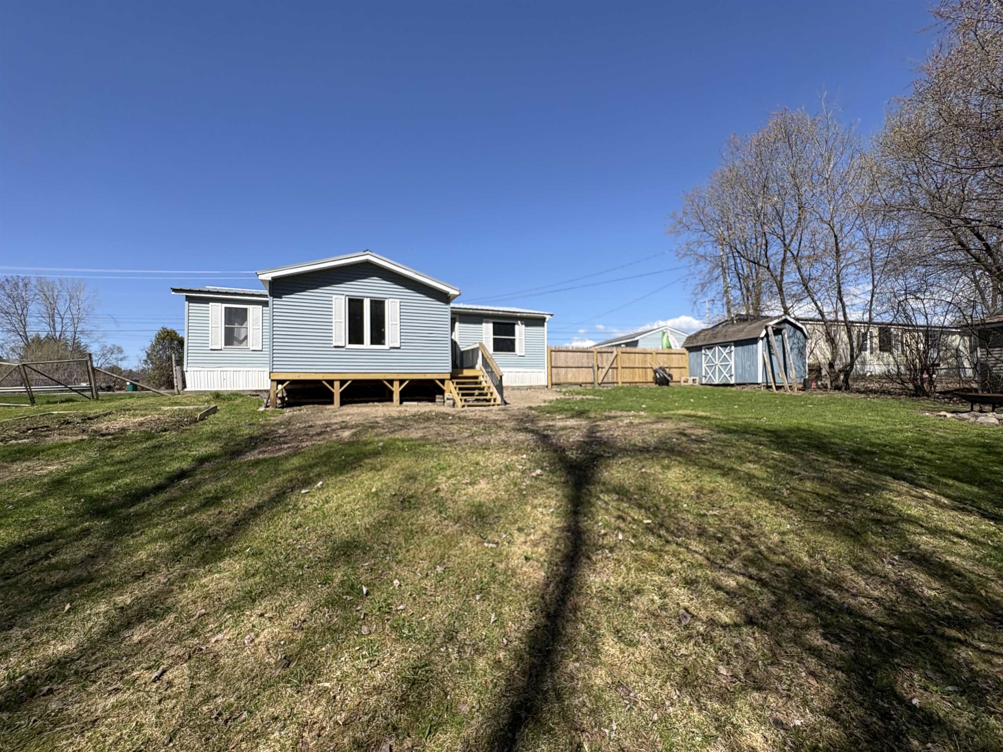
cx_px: 502
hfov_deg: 102.1
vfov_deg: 85.7
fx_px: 406
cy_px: 376
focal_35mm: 14
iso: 50
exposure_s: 1/2874
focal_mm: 2.22
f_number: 2.2
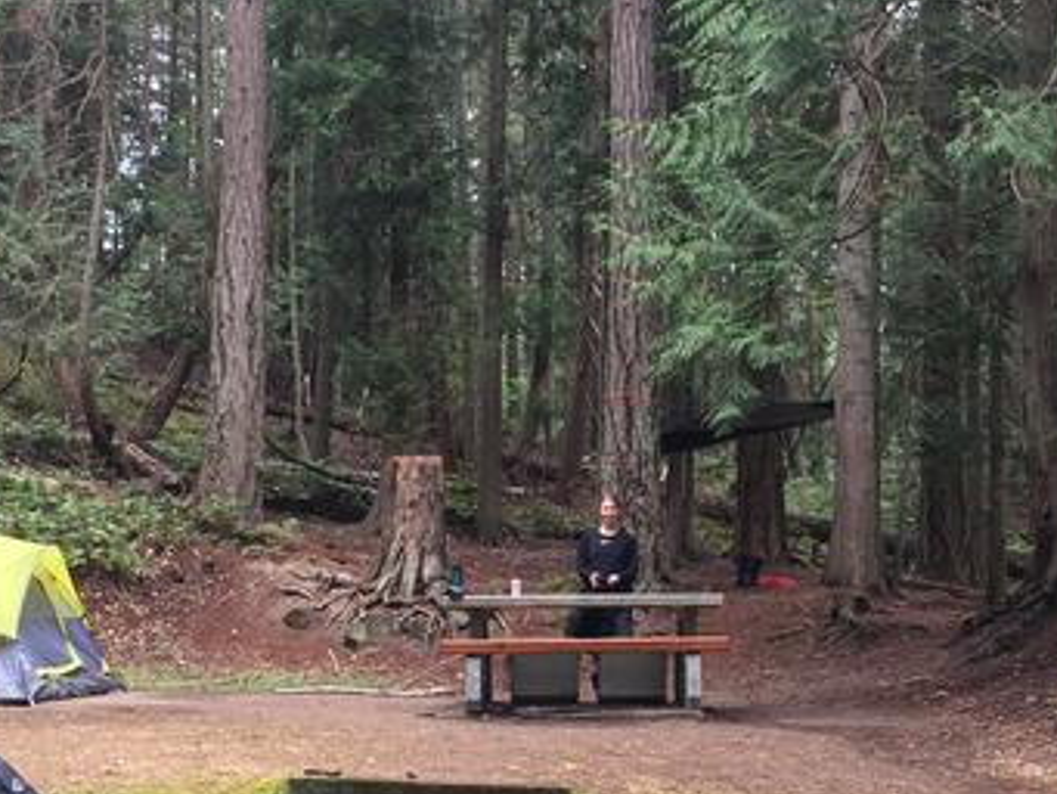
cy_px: 543
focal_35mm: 68
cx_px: 552
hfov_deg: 28.5
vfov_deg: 21.5
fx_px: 2077
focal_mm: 4.15
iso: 32
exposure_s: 1/60
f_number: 2.2
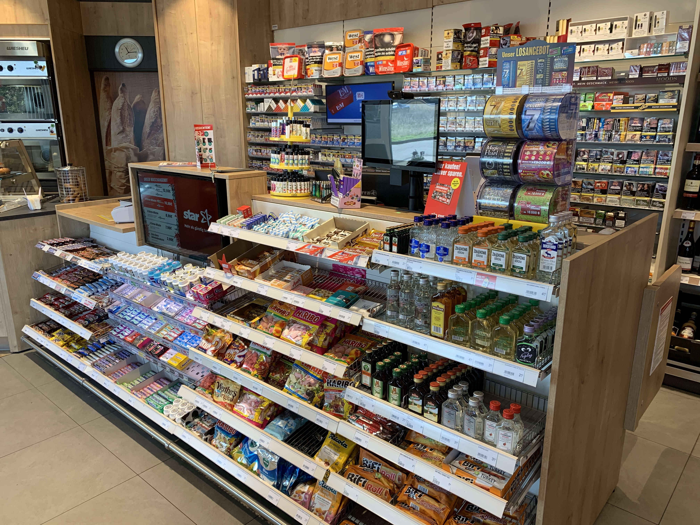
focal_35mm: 26
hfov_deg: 67.3
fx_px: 526
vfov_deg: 53.1
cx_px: 350
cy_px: 262
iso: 50
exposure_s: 1/100
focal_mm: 4.25
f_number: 1.8
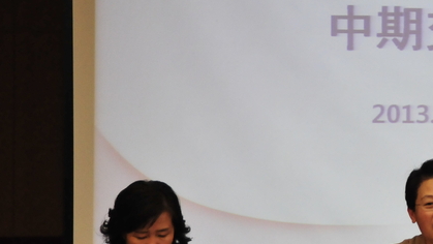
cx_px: 461
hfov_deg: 13.6
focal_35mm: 155
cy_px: 99
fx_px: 1780
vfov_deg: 7.8
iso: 3600
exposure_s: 1/250
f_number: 5
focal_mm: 62
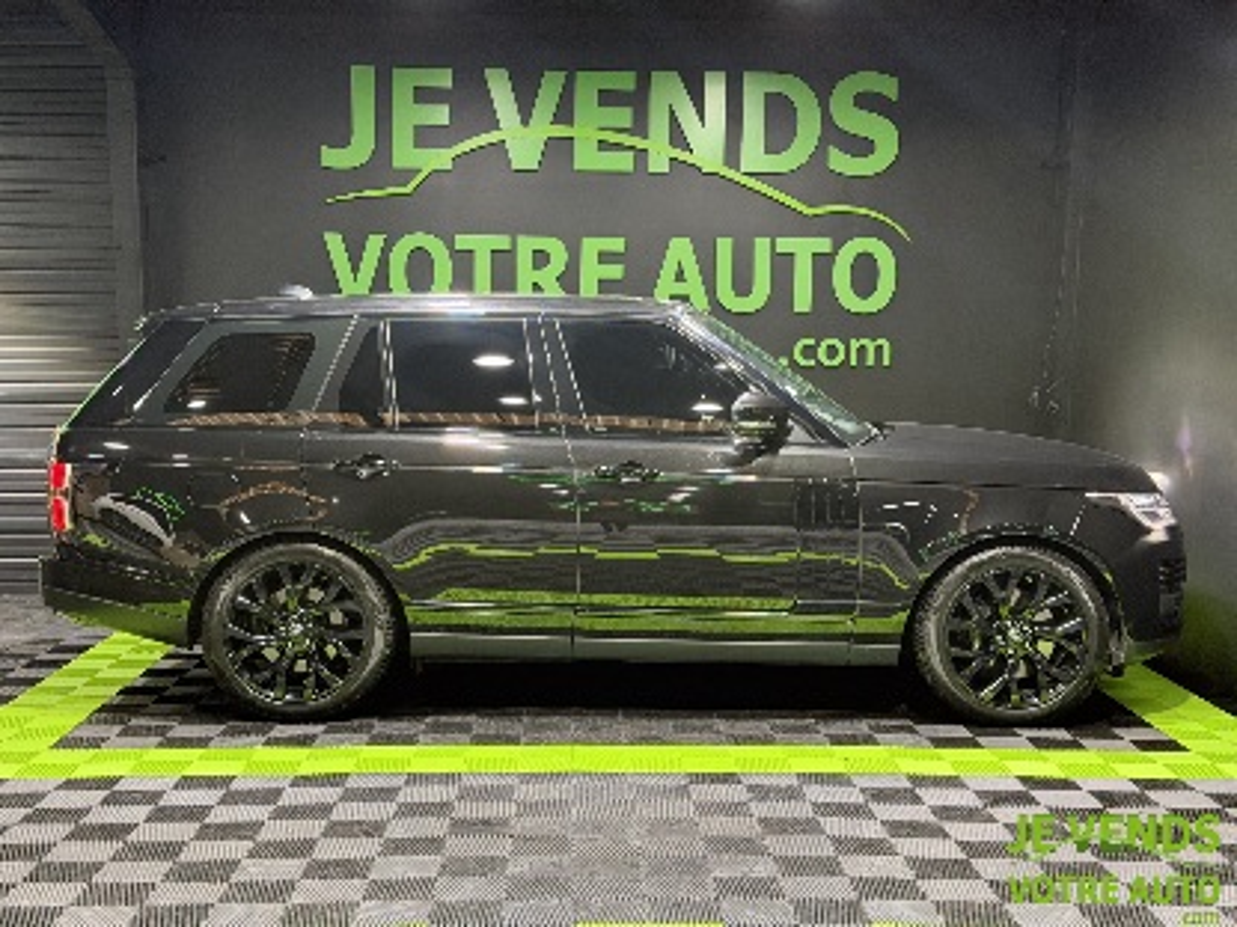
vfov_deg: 30.3
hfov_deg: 39.7
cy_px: 464
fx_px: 1715
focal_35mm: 48
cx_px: 618
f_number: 1.78
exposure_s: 1/50
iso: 200
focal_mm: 6.76
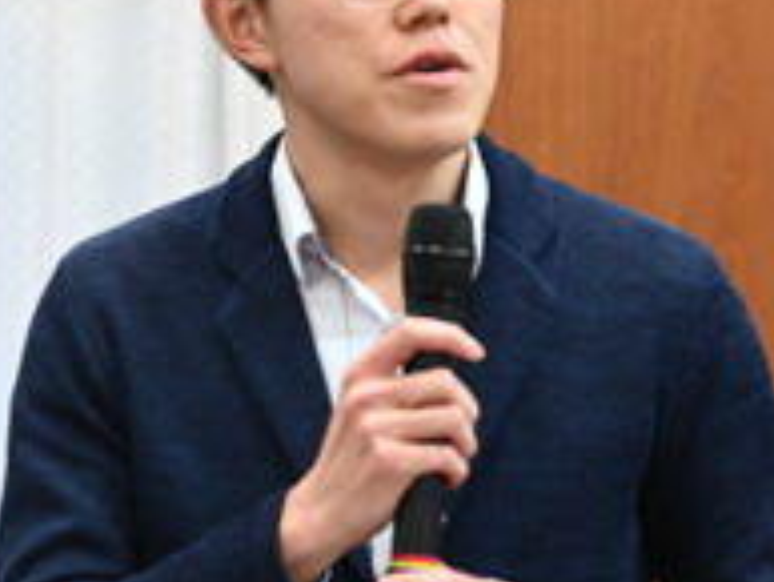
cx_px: 393
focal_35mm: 339
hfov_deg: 5.8
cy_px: 177
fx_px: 7585
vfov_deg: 4.4
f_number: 3.5
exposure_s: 1/100
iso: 1800
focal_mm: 85
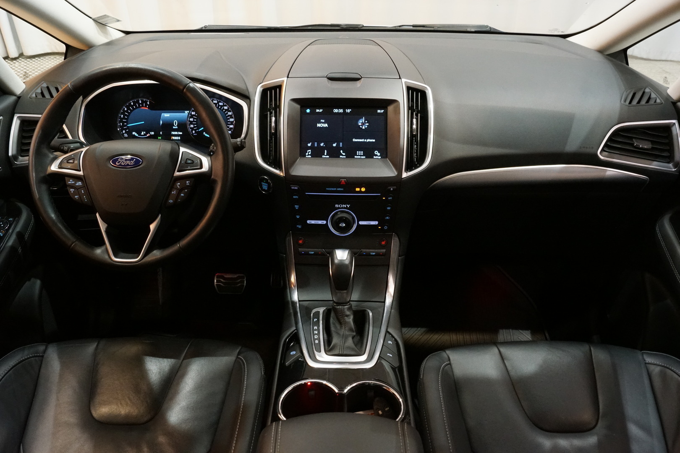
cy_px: 226
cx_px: 340
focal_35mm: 27
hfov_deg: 67.4
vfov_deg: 47.9
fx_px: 510
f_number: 8
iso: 3200
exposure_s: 1/30
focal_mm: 18
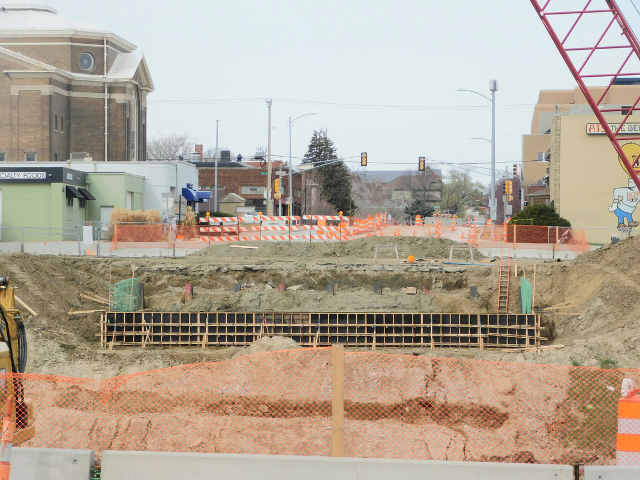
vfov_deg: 11.1
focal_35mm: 134
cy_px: 240
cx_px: 320
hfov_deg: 14.7
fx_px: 2477
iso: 125
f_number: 5
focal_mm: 23.7
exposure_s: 1/500
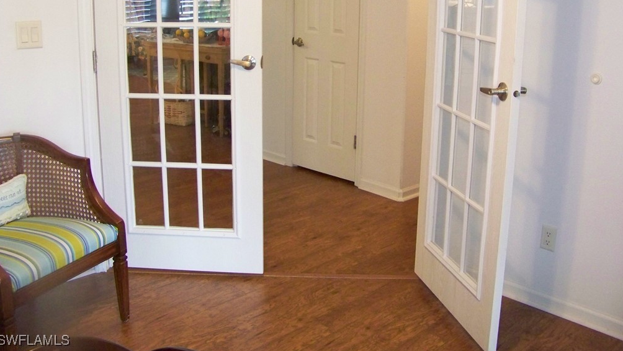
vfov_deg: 29.5
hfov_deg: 50.5
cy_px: 116
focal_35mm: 40
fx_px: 661
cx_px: 312
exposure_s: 1/30
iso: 400
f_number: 2.8
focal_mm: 5.85
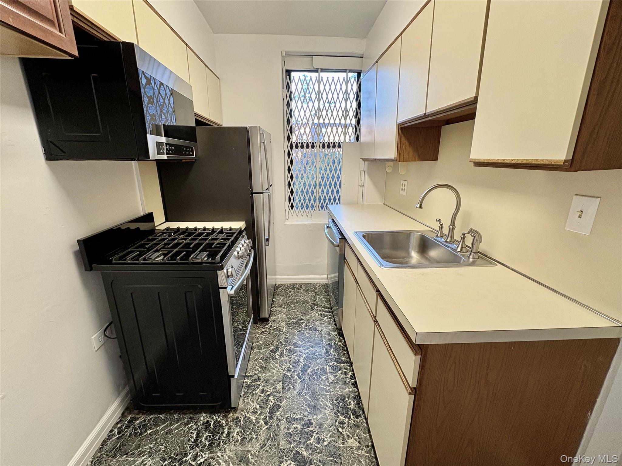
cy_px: 233
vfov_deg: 85.7
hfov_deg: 102.1
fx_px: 252
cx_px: 311
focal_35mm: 14
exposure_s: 1/60
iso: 125
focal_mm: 2.22
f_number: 2.2
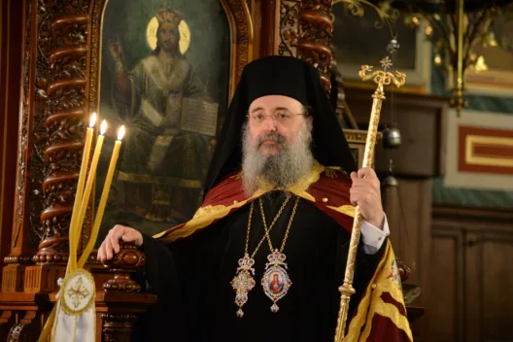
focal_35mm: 120
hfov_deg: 17.1
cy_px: 171
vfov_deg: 11.4
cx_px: 256
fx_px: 1710
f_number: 4
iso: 3200
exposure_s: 1/30
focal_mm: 120
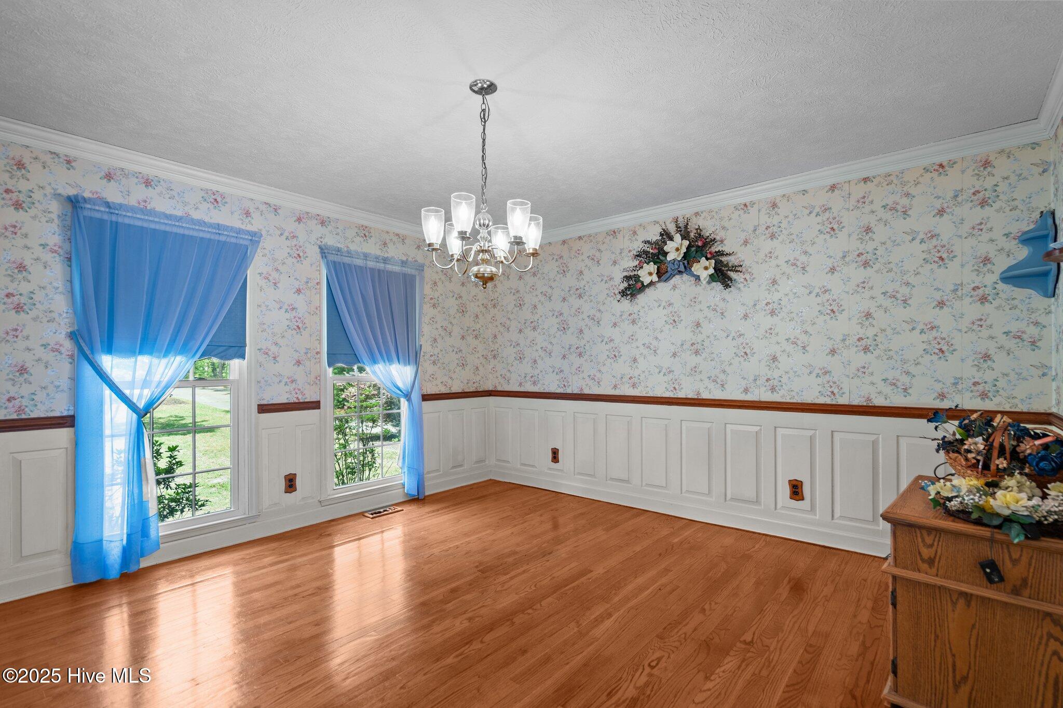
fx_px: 472
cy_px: 354
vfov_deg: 73.7
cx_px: 532
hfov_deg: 96.7
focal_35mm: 16
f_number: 4
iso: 400
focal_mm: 16
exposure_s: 1/5
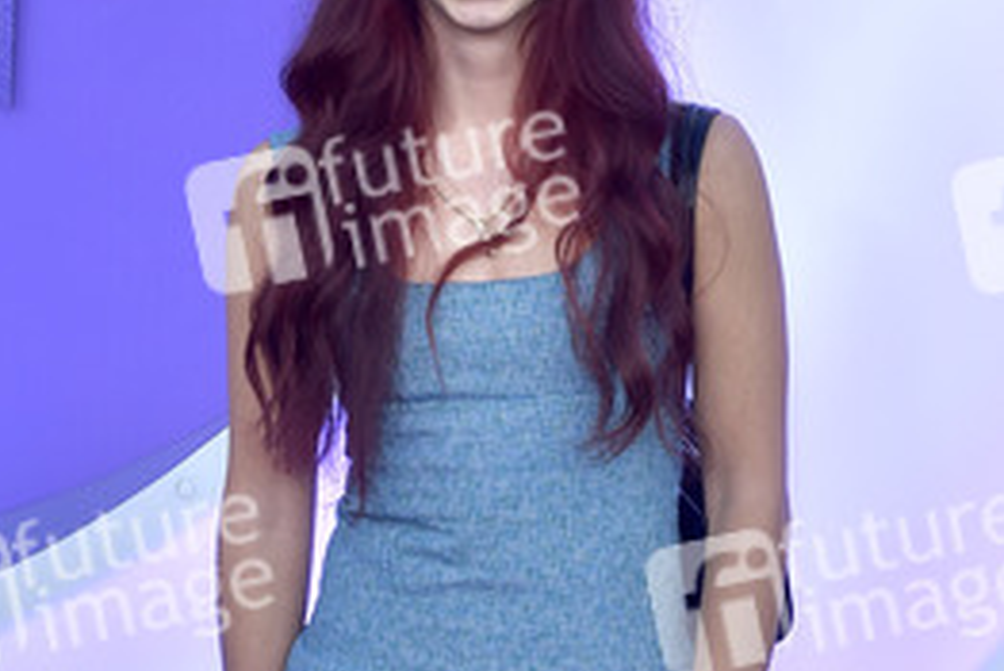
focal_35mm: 58
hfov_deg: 34.5
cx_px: 496
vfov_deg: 23.4
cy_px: 395
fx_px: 1618
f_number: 6.3
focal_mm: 38
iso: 500
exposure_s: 1/250
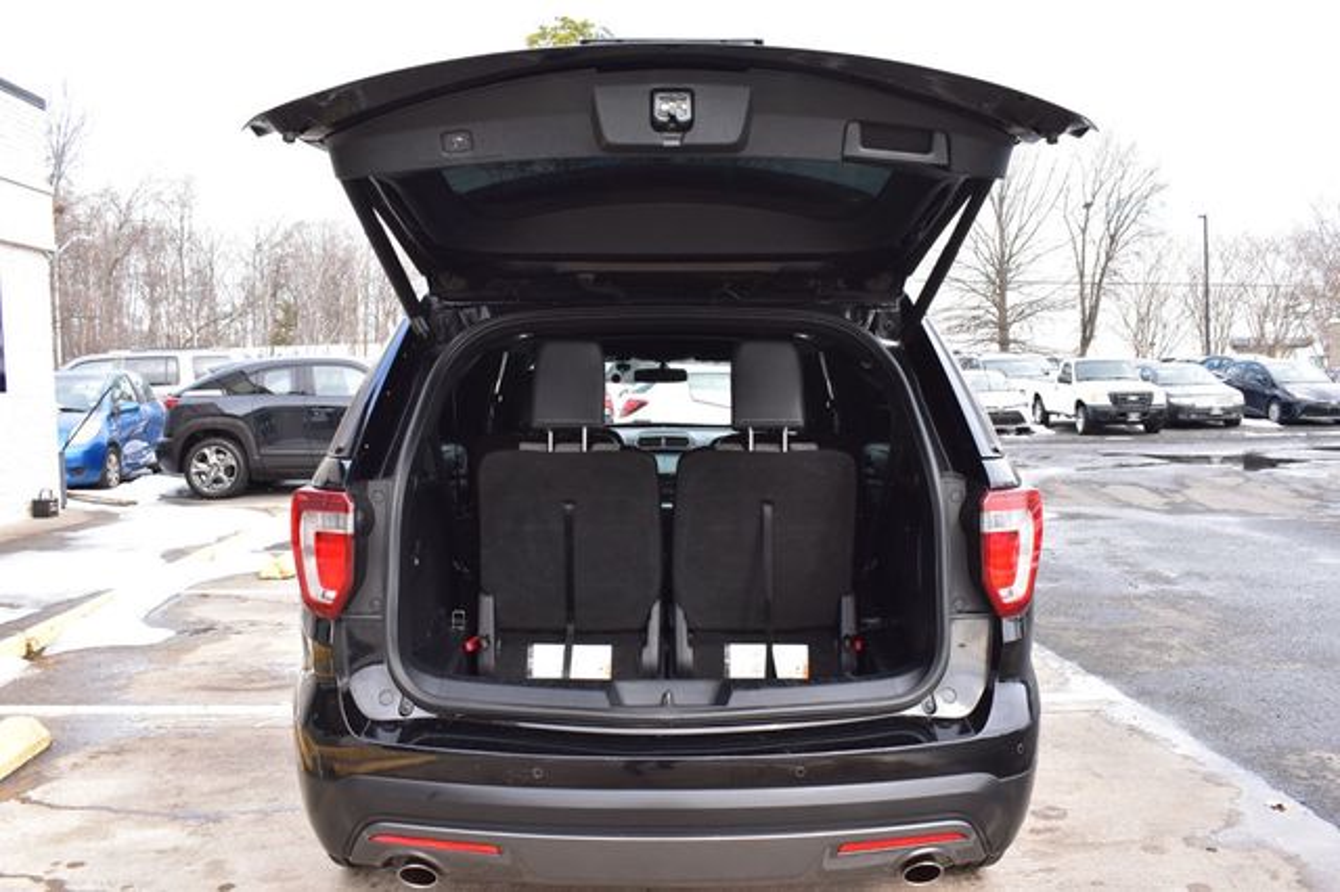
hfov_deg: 62.0
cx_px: 670
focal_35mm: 30
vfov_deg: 43.6
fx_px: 1116
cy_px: 446
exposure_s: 1/125
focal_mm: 20
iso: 400
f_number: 9
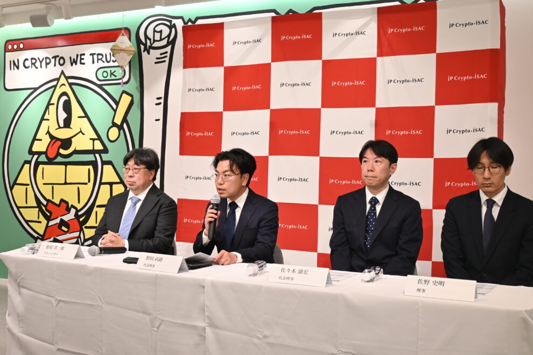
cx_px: 266
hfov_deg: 46.4
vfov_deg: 31.9
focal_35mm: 42
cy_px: 178
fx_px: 622
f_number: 4.5
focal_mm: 28
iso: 450
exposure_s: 1/50
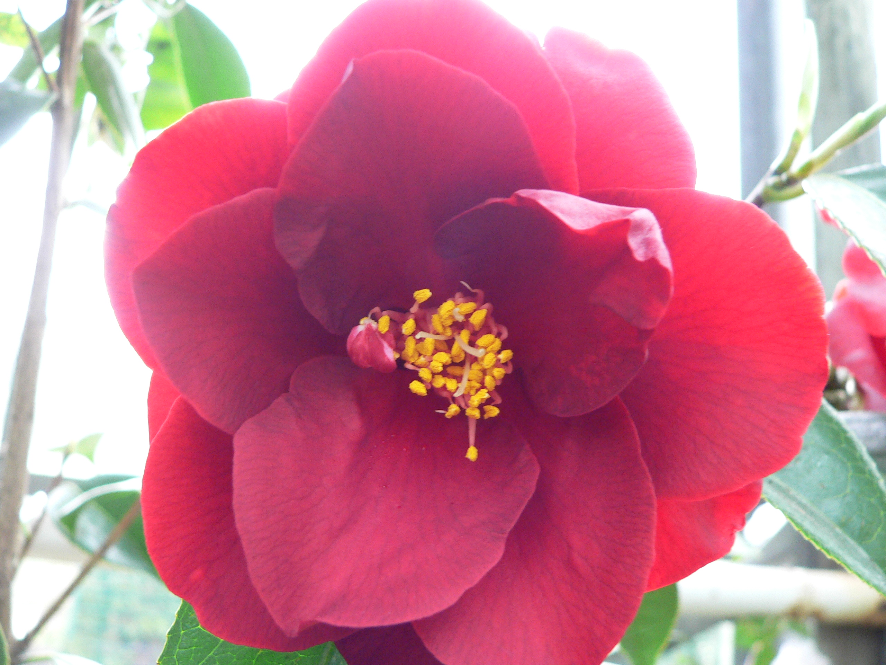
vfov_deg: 39.7
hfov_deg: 51.4
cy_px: 332
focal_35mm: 36
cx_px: 443
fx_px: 921
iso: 200
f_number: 2.8
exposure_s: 1/30
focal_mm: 6
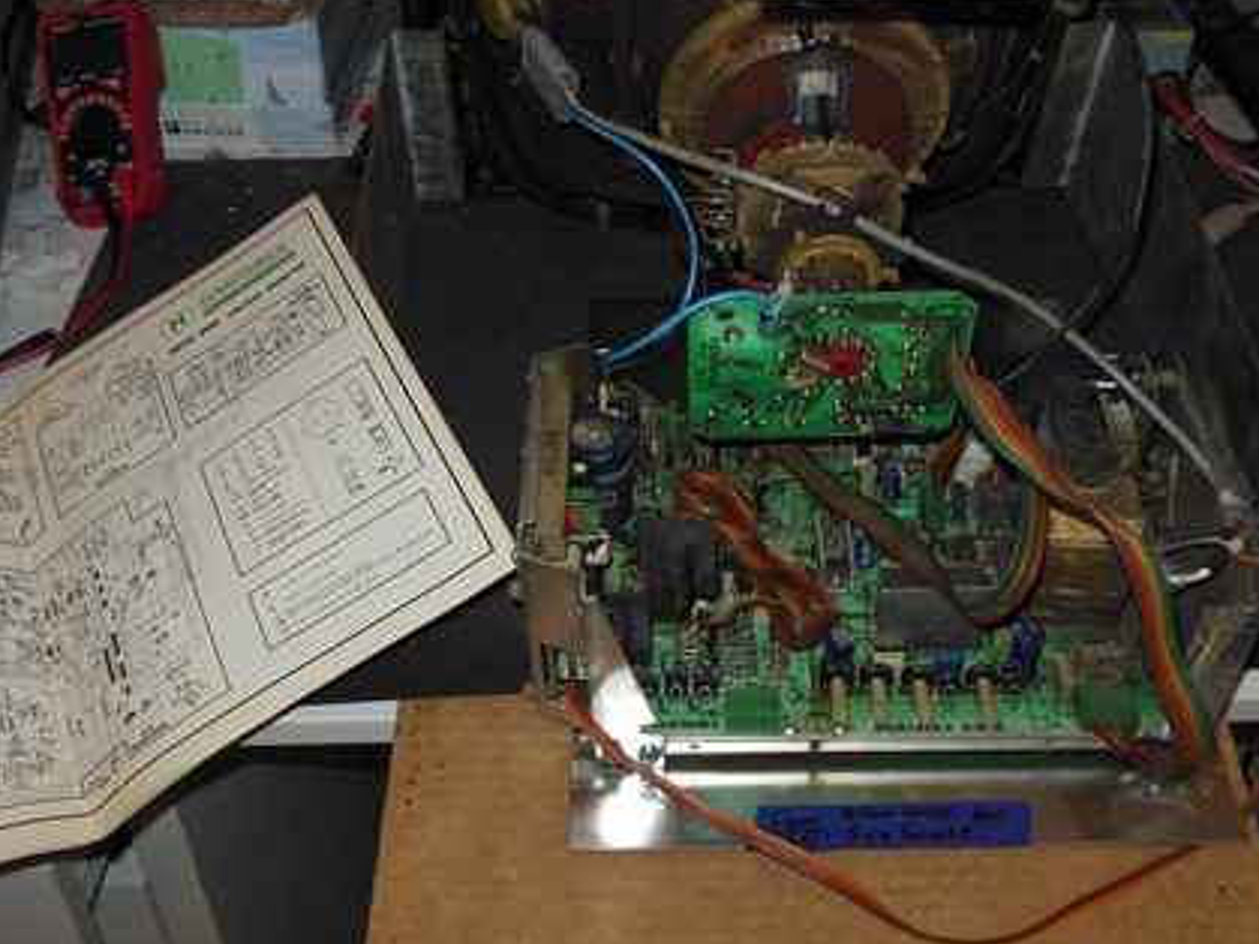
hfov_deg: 58.3
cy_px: 448
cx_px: 661
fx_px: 1127
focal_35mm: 31
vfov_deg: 45.4
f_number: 3.3
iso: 125
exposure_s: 1/25
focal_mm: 5.2
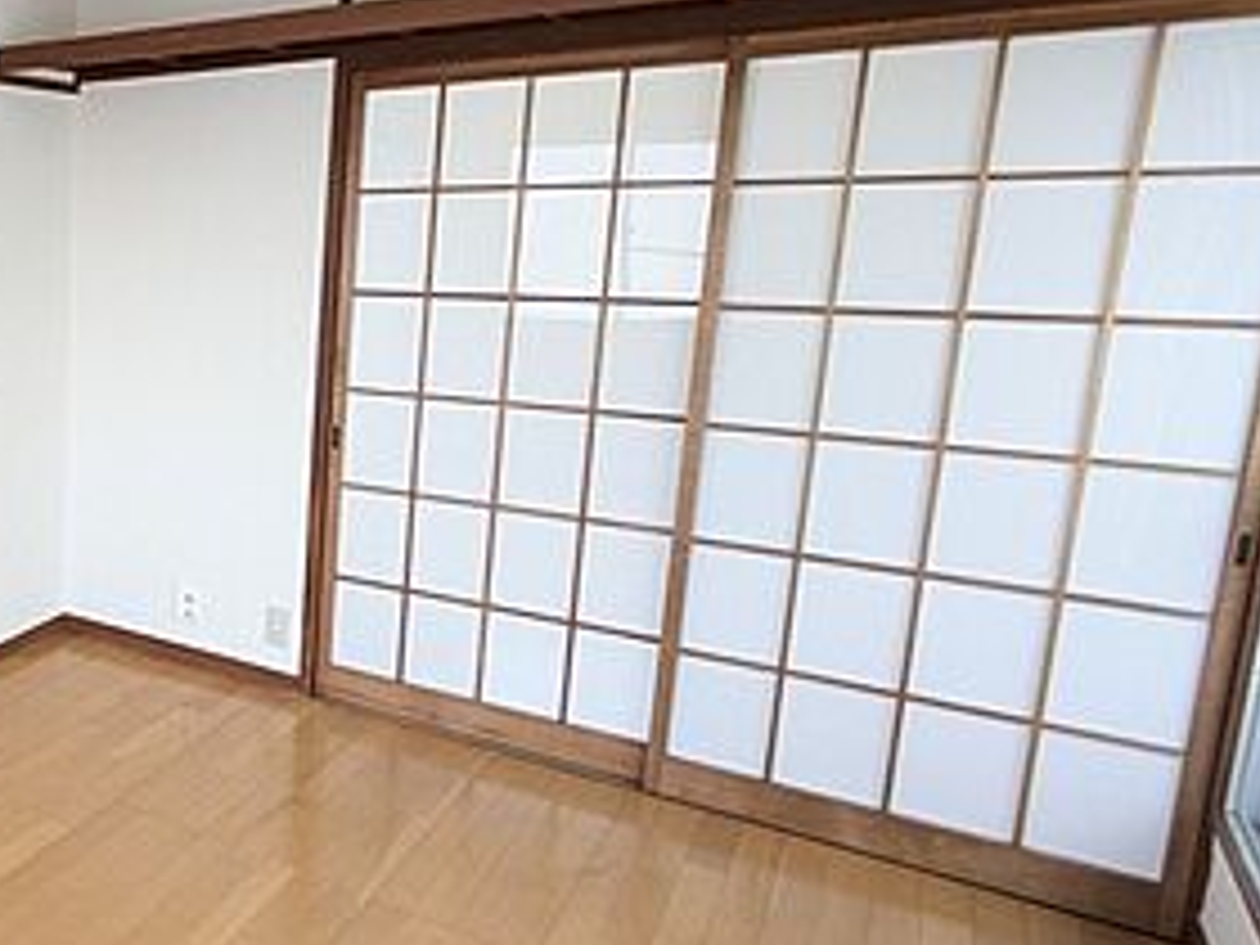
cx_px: -142
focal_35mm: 32
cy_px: 414
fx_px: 1165
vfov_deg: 44.1
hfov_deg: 43.3
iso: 344
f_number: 2.2
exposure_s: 1/120
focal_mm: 1.83
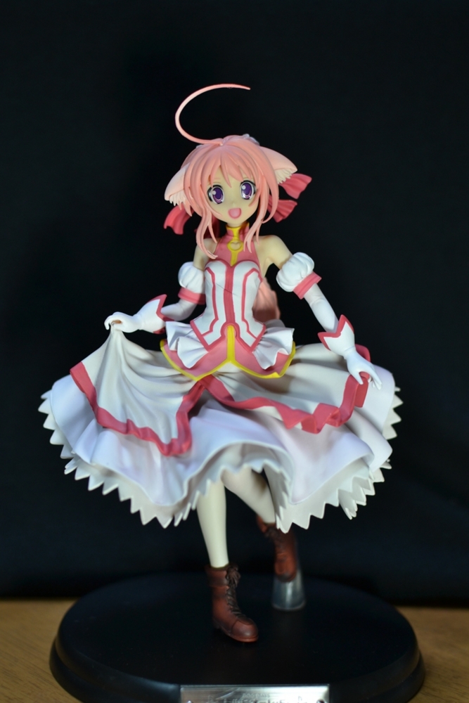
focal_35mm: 52
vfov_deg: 37.8
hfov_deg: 25.8
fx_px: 1026
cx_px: 234
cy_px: 352
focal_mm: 35
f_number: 2.8
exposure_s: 1/40
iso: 200
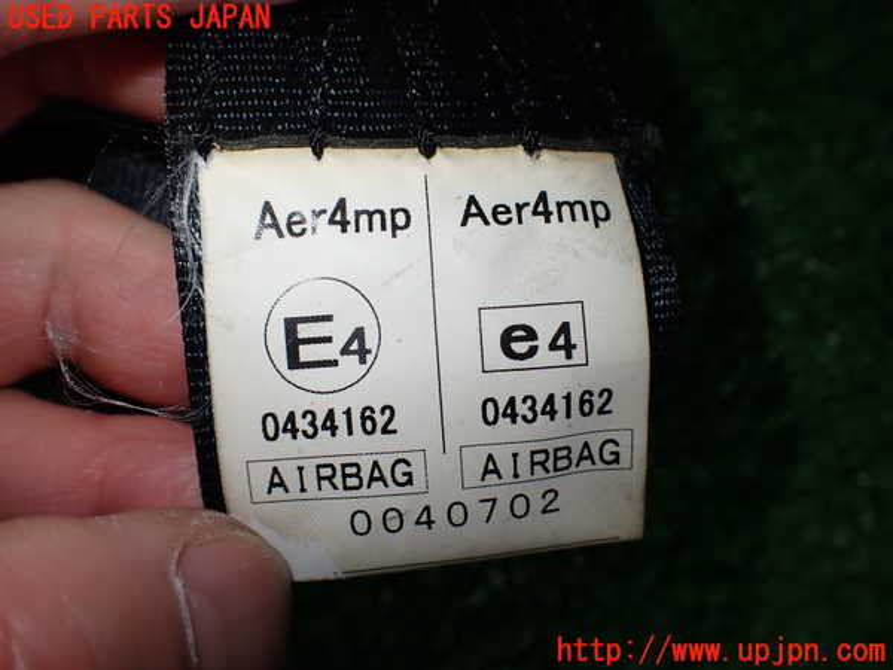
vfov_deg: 46.8
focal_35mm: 30
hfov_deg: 60.0
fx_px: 774
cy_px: 335
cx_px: 446
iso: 100
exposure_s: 1/125
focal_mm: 5.4
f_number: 2.3
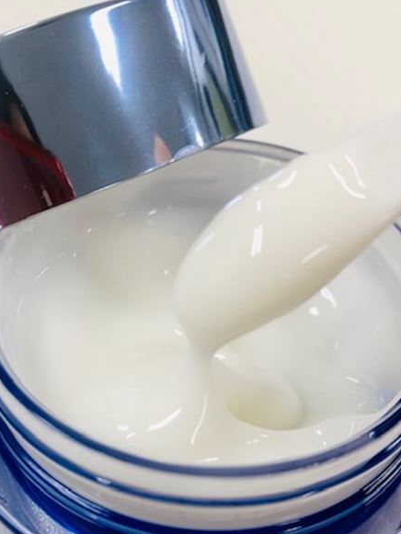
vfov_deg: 41.2
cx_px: 178
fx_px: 695
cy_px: 377
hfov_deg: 32.2
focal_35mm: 45
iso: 20
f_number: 1.8
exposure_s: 1/50
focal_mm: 3.99
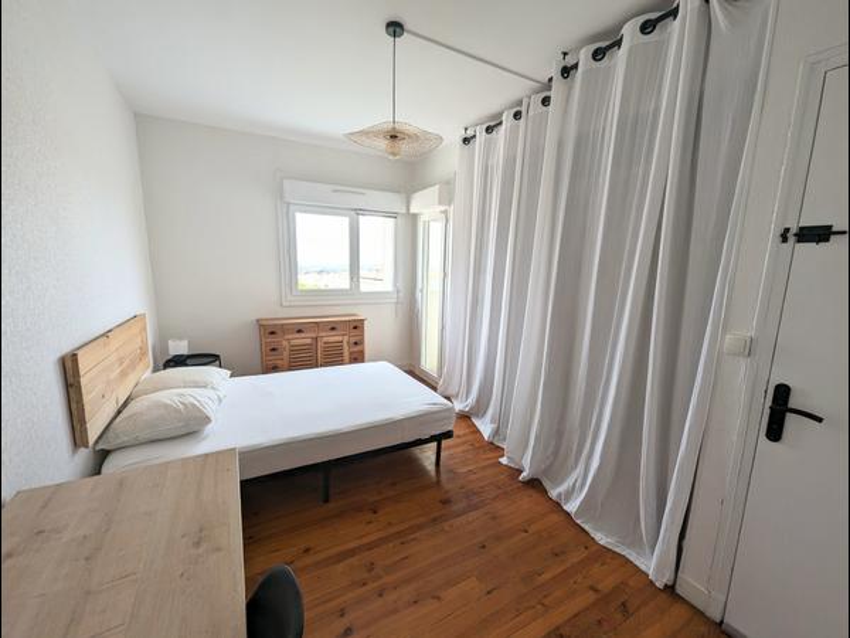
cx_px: 425
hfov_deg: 106.2
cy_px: 319
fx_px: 319
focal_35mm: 13
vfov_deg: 89.9
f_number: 2.2
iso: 49
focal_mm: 1.95
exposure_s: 1/160
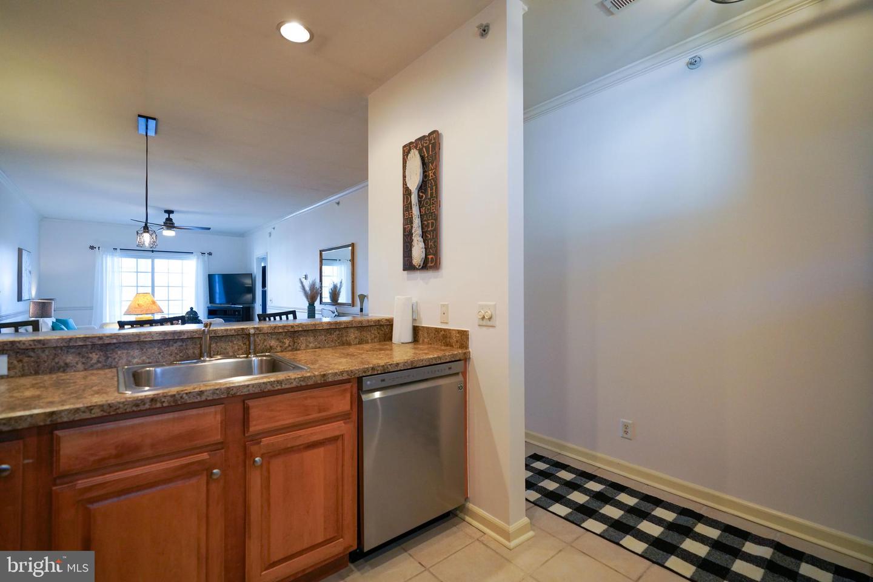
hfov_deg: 96.7
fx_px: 388
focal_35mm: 16
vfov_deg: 73.7
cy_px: 291
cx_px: 436
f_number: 3.5
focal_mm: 16
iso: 1600
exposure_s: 1/160
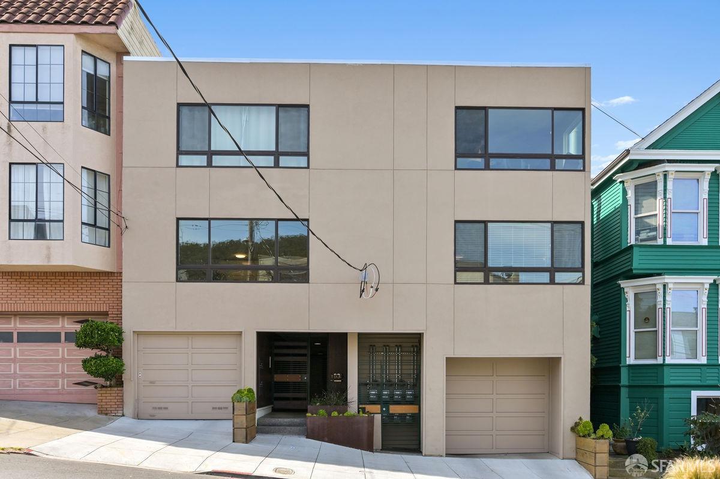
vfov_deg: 43.5
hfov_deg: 62.0
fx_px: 599
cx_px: 360
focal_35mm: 30
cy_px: 240
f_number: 11
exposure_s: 1/500
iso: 400
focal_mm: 30
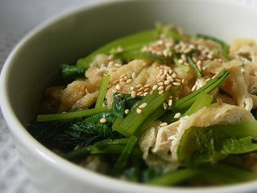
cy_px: 99
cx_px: 143
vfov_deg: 33.6
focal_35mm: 43
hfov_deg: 43.8
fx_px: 319
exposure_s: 1/80
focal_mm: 6.1
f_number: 3.8
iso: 50
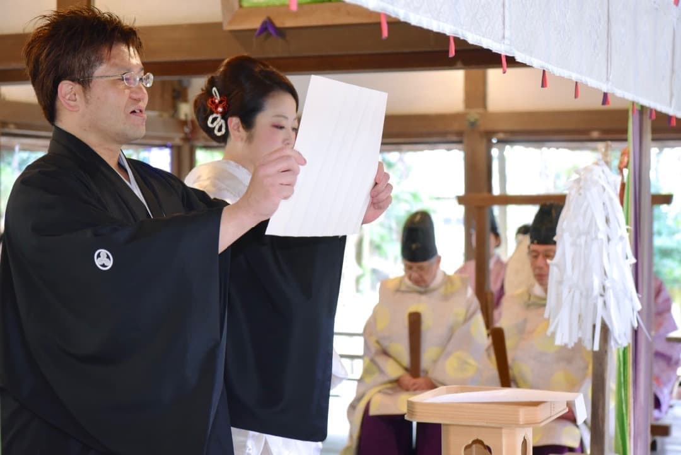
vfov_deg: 19.5
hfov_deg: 28.8
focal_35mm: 70
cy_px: 228
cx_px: 340
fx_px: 1325
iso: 4000
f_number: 5.6
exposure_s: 1/60
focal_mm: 70
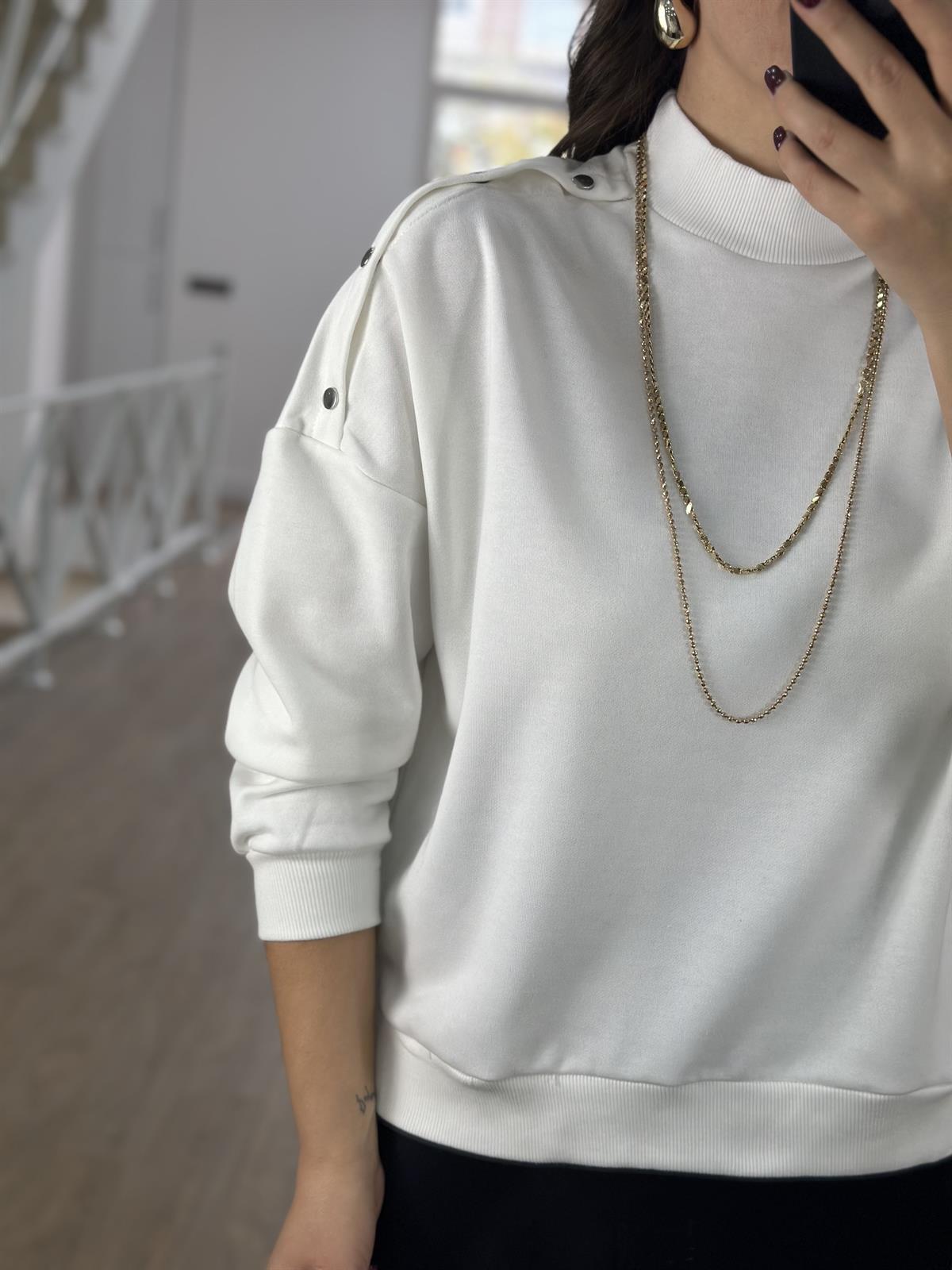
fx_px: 1760
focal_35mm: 48
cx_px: 476
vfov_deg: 39.7
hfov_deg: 30.3
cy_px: 635
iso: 80
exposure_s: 1/409
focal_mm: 6.86
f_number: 1.78
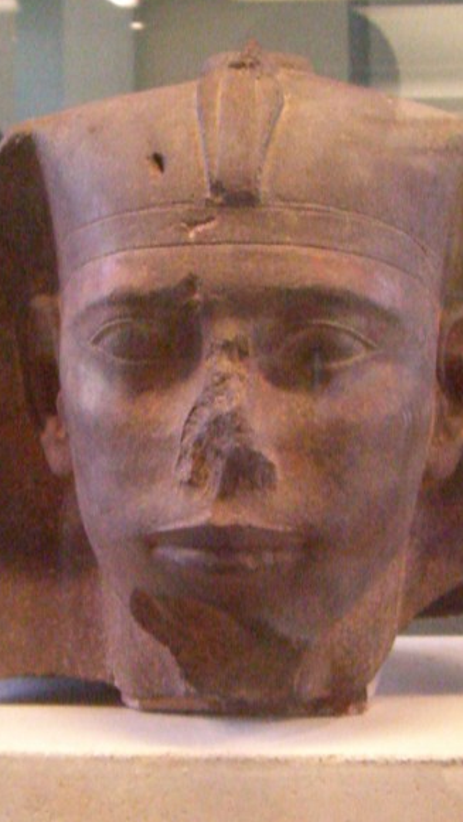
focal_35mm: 73
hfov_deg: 16.5
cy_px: 415
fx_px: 1593
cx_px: 217
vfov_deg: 29.0
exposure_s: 1/40
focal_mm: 6.2
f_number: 2.7
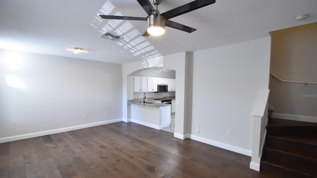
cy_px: 96
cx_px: 158
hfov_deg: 99.4
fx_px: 135
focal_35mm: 16
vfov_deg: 67.0
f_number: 3.5
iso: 800
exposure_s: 1/60
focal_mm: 10
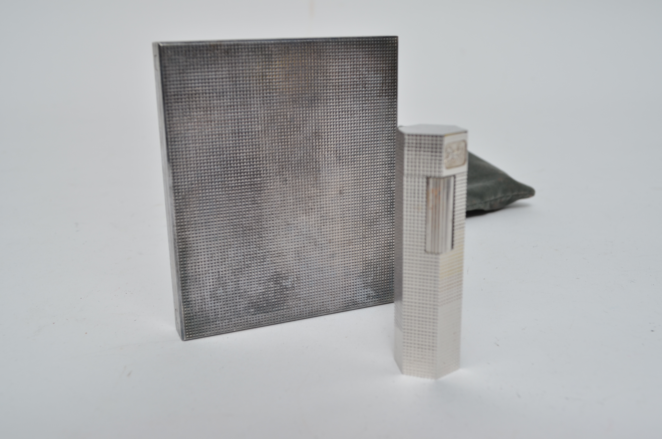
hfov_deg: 49.6
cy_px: 220
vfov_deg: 34.1
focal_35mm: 39
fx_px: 716
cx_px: 331
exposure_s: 1/125
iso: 250
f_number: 8
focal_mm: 26
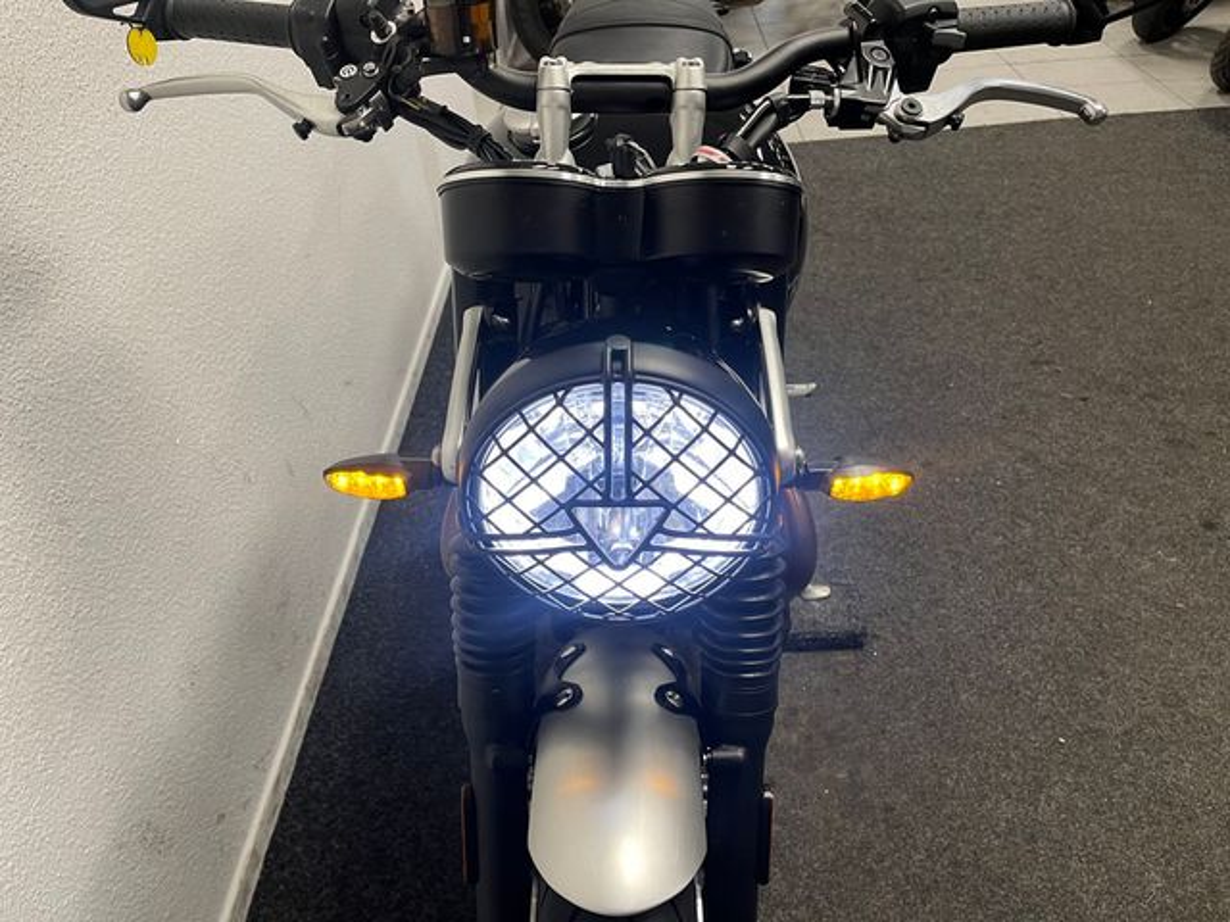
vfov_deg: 53.1
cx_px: 615
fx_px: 924
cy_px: 461
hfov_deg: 67.3
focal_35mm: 26
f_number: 1.6
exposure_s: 1/50
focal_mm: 5.1
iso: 80
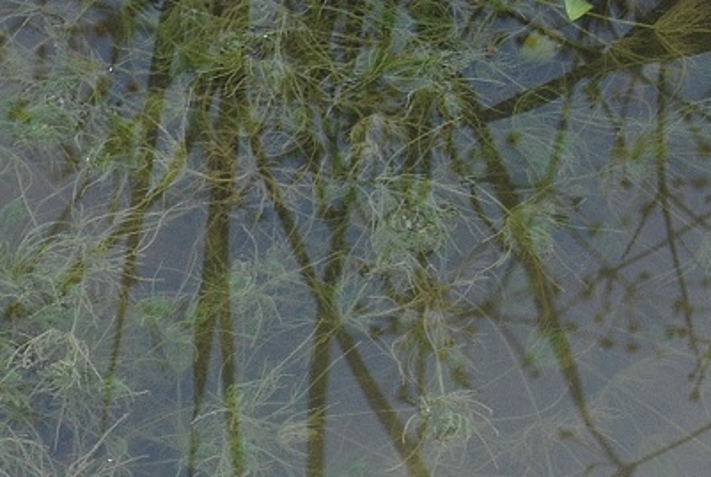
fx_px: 5956
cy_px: 772
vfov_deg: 4.5
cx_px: -238
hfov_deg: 6.8
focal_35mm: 301
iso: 200
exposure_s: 1/50
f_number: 4.8
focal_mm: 52
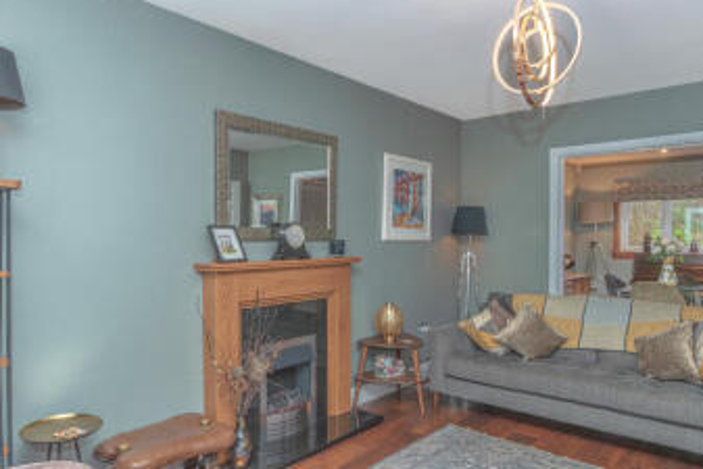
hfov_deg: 73.6
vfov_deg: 53.1
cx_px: 330
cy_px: 249
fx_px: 469
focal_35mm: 24
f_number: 10
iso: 250
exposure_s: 1/60
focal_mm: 17
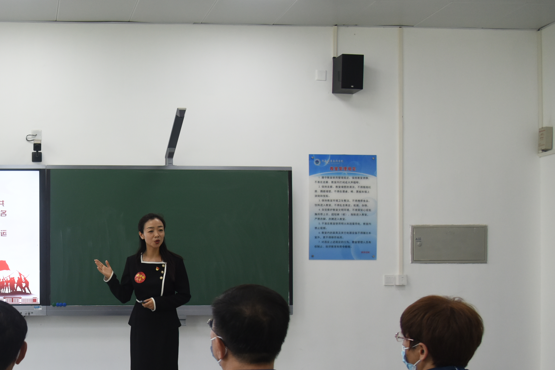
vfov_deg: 28.2
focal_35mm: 47
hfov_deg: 38.6
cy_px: 280
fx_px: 724
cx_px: 41
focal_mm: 24
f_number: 4
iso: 800
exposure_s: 1/125
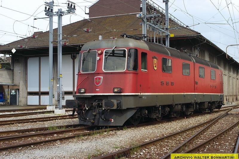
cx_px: 120
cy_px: 80
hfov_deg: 37.9
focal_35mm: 52
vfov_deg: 25.7
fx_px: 348
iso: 200
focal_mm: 35
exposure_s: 1/320
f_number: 7.1
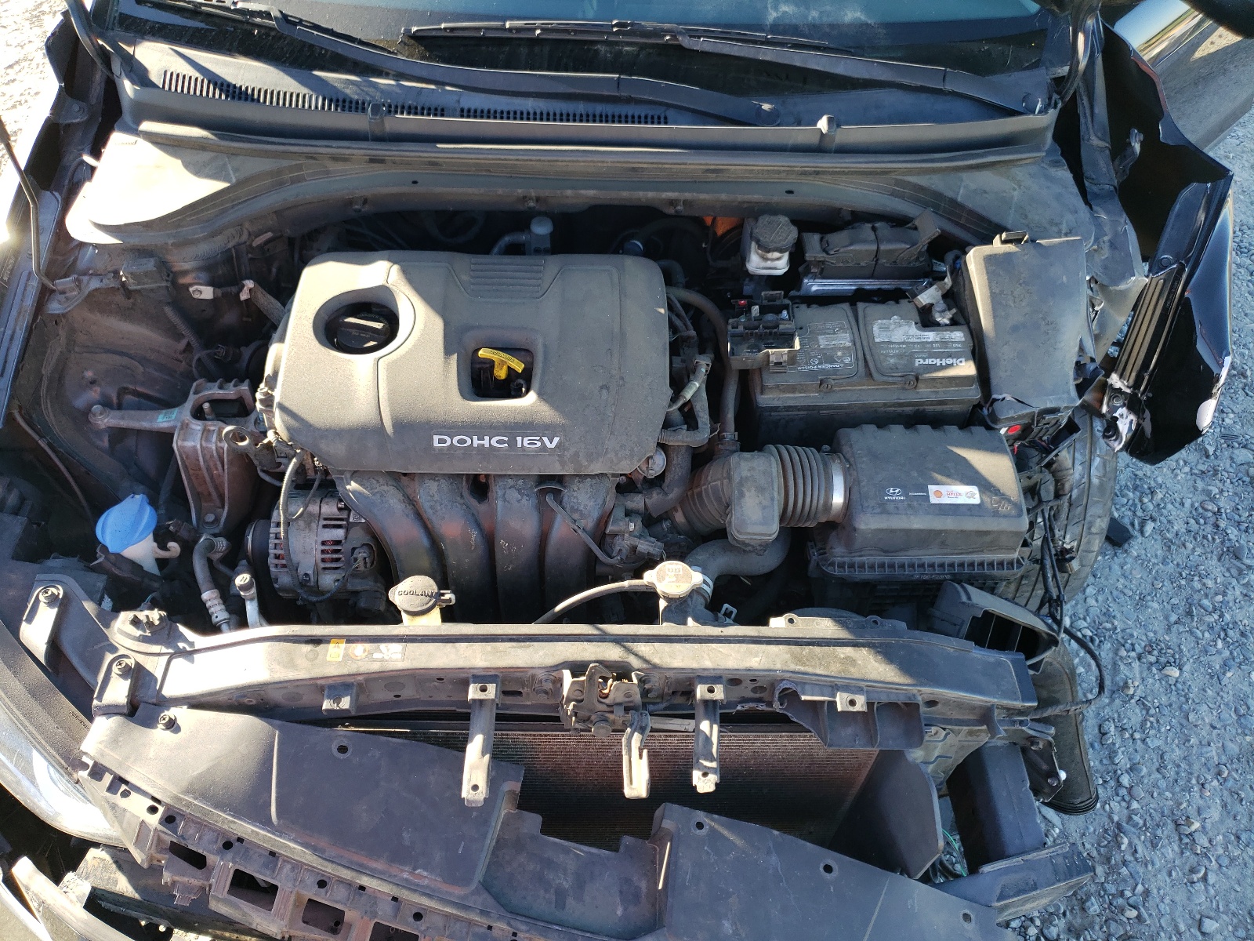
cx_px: 627
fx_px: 942
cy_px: 470
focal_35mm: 26
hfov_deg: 67.3
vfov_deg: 53.1
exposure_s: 1/213
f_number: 1.5
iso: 50
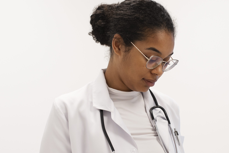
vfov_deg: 17.3
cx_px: 118
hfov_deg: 25.7
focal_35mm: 79
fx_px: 503
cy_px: 101
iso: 320
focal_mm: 35
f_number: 3.2
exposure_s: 1/200
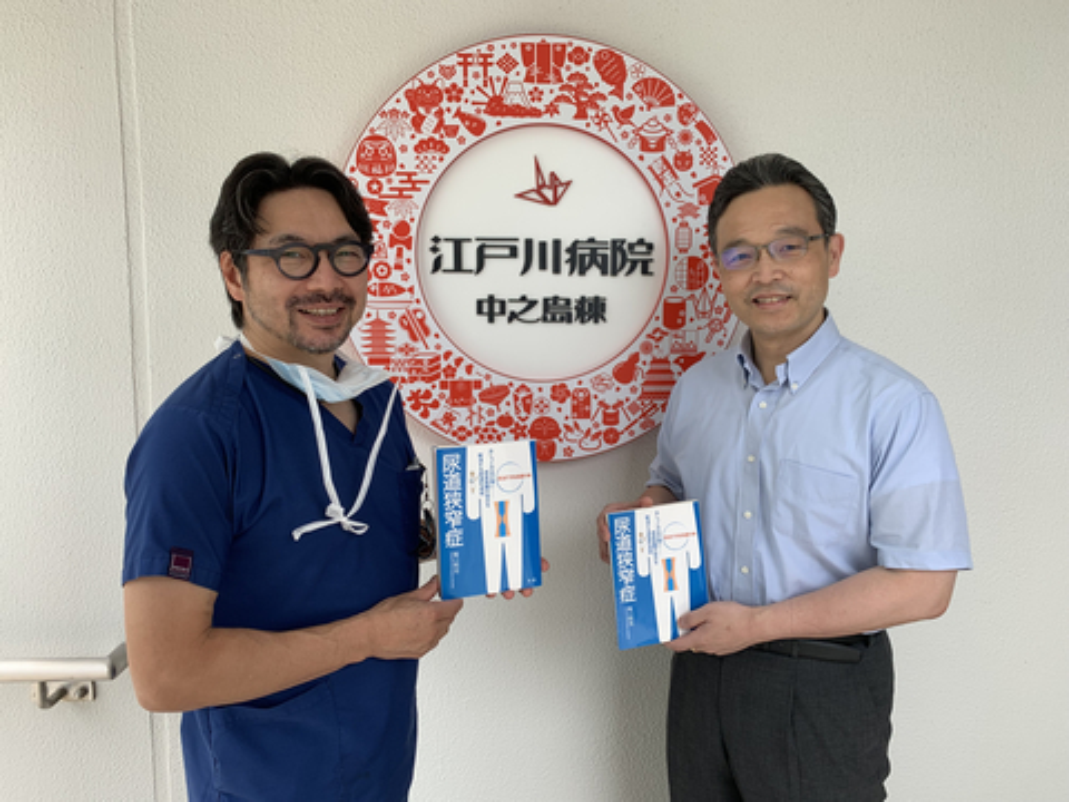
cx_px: 534
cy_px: 401
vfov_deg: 53.1
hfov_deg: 67.3
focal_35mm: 26
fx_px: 803
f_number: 1.8
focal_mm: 4.25
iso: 25
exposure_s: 1/452
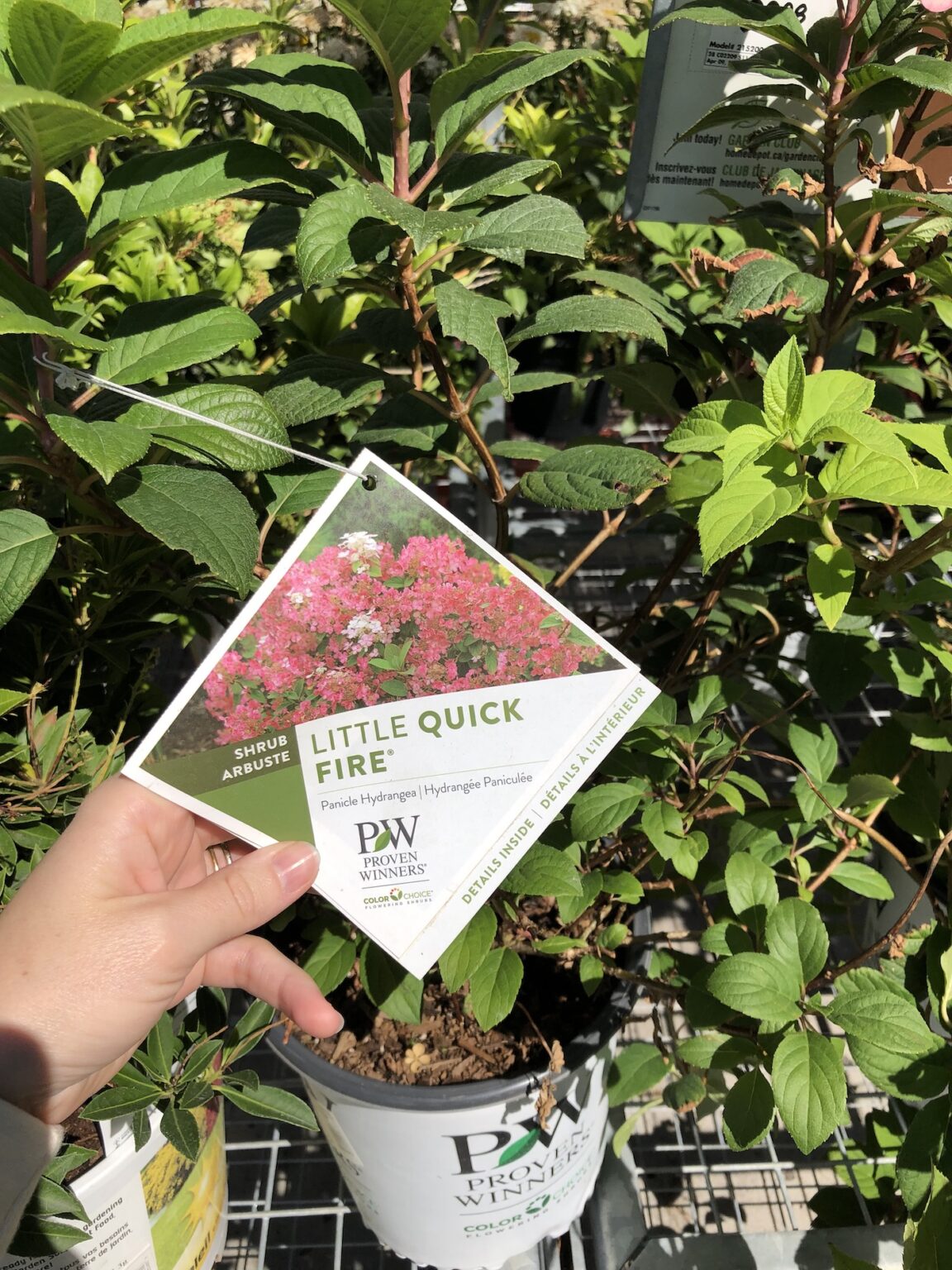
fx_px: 1027
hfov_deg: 49.7
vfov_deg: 63.4
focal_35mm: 28
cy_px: 635
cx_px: 476
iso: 25
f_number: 1.8
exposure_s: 1/2825
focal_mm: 3.99
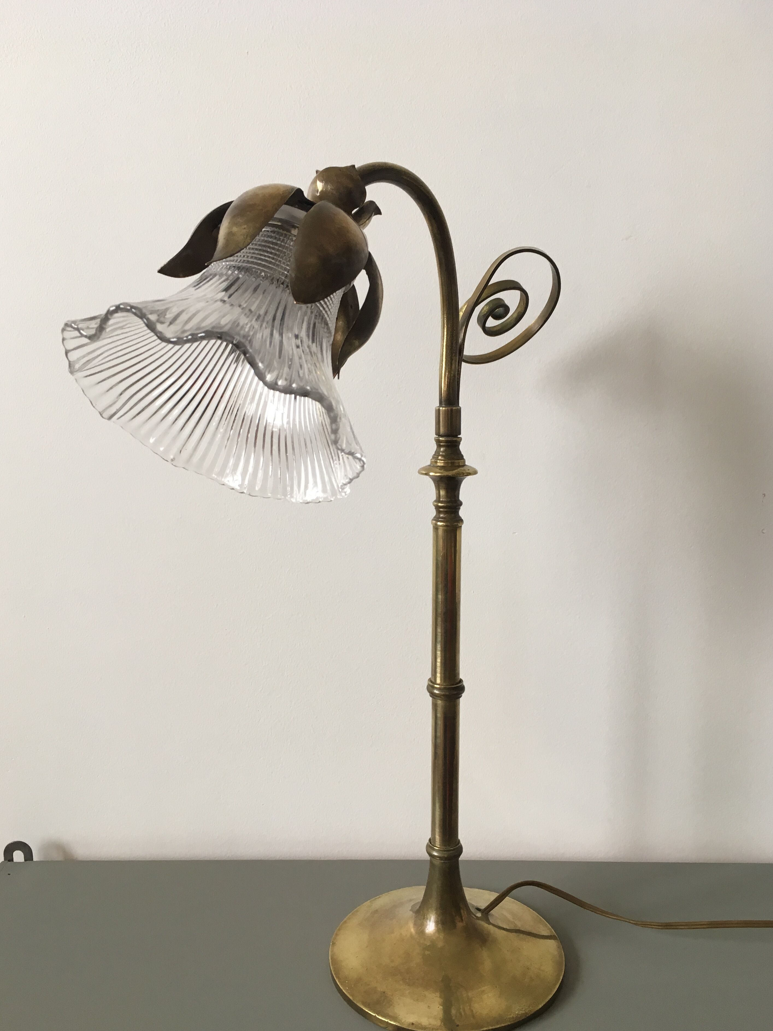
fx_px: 923
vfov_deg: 58.3
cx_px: 383
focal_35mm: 31
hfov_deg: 45.4
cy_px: 533
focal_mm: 4.15
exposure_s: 1/33
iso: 64
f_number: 2.2
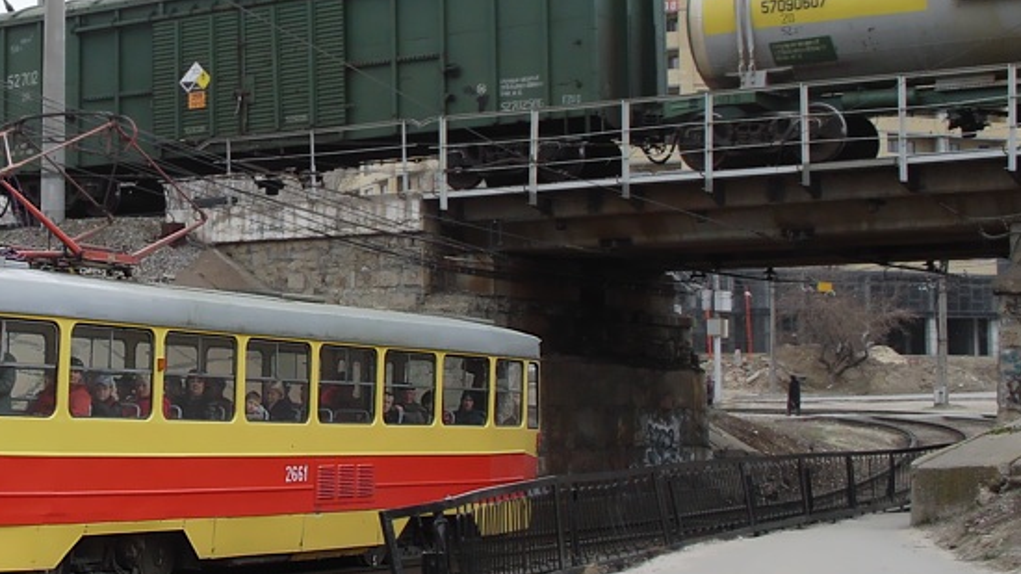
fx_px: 1922
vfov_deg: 16.9
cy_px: 186
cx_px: 93
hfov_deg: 28.5
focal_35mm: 71
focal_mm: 7.8
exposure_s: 1/180
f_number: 4.8
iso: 80
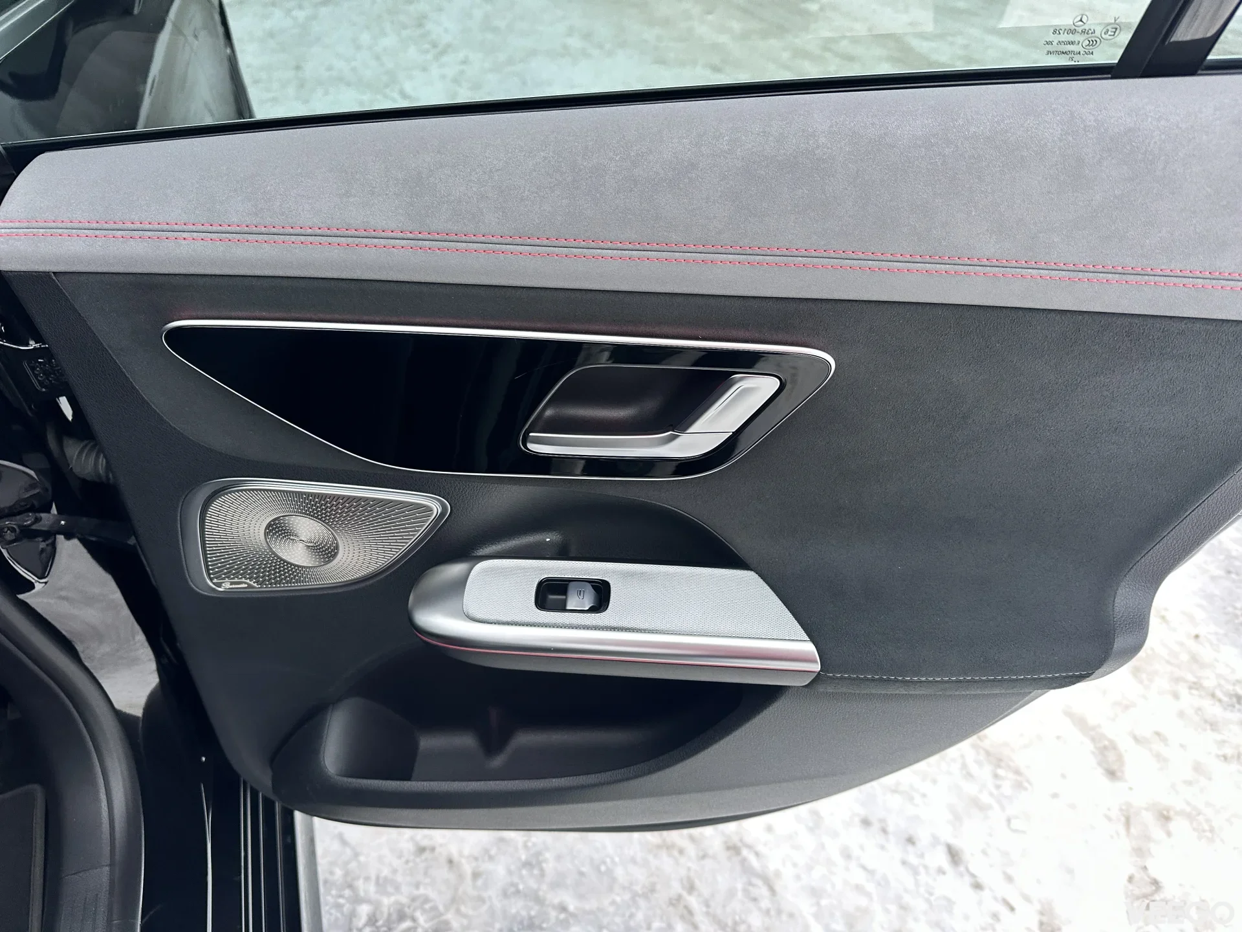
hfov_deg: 71.6
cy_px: 466
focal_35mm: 24
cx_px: 621
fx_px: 861
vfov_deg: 56.8
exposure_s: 1/117
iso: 250
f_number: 1.78
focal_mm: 6.86
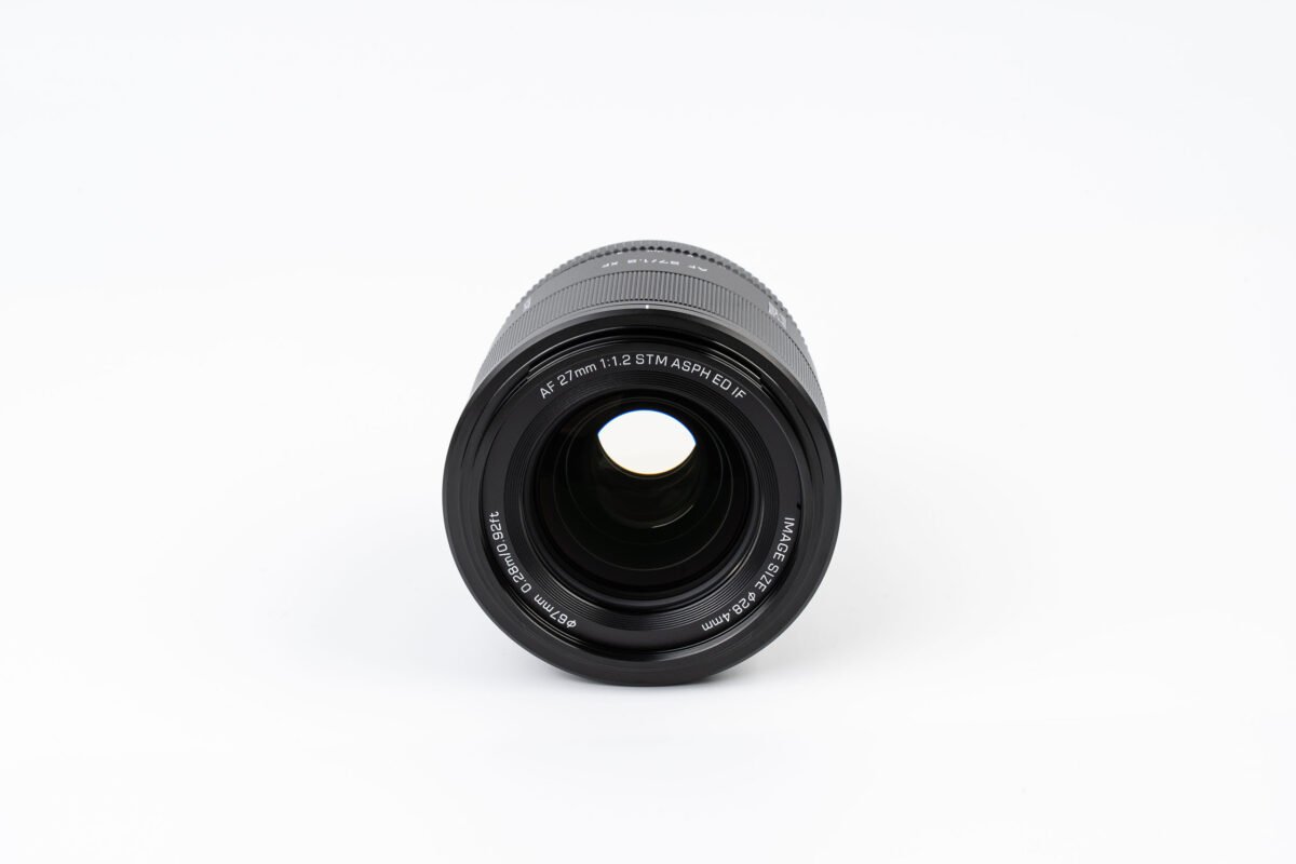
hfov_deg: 18.9
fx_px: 3888
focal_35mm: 108
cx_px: 648
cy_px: 432
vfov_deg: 12.7
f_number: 20
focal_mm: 108
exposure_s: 1/100
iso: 100
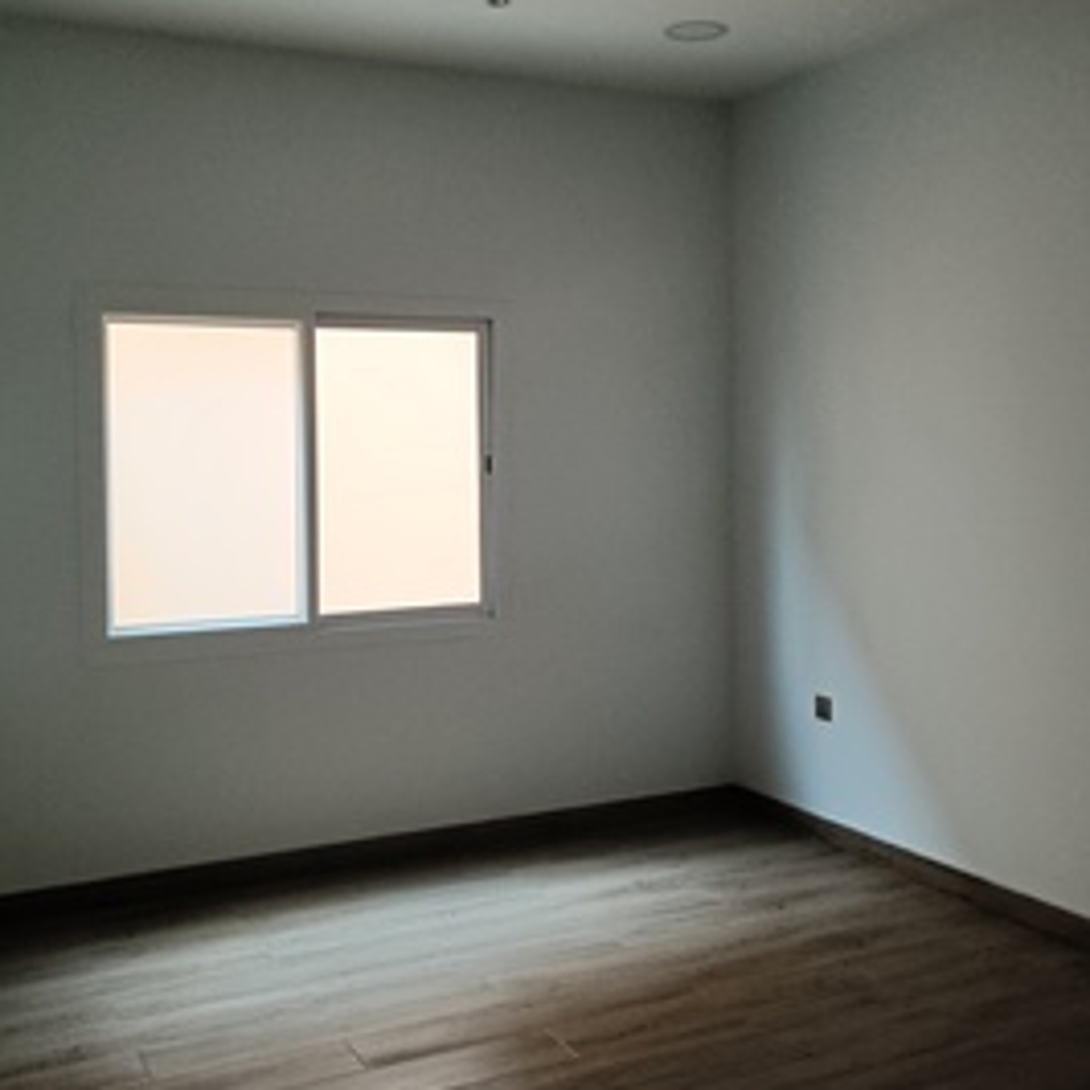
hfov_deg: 43.9
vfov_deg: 43.8
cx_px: 535
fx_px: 1354
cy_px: 494
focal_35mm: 38
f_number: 1.7
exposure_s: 1/50
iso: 2267
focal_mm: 4.7
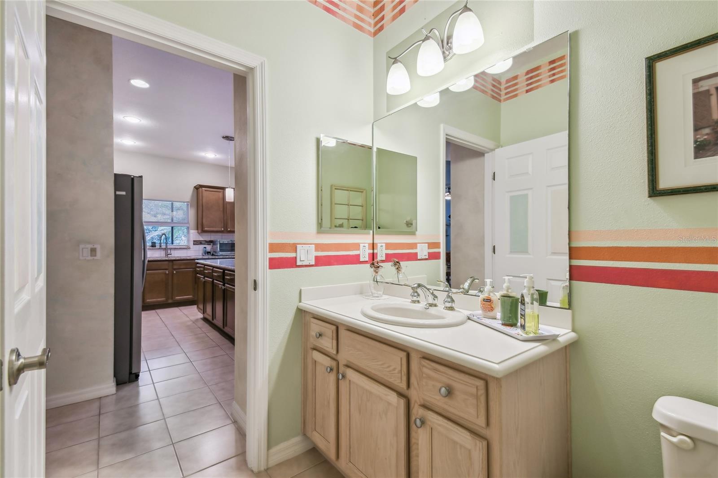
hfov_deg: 100.4
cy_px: 239
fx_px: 299
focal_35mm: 15
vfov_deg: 77.3
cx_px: 359
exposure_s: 1/15
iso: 100
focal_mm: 10
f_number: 7.1
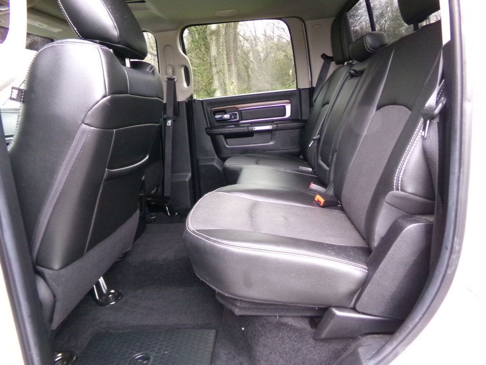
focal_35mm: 24
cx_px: 243
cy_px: 182
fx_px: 337
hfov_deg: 71.6
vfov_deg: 56.8
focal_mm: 4.3
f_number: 3.7
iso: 712
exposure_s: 1/60
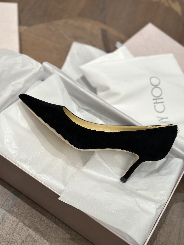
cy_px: 122
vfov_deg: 39.7
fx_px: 340
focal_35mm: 48
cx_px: 92
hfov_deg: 30.3
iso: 100
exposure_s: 1/50
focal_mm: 6.86
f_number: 1.78
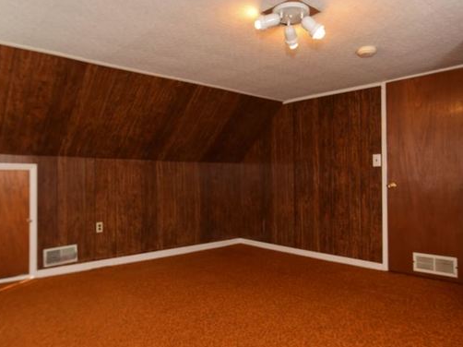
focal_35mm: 25
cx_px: 247
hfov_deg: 69.3
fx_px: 334
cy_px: 163
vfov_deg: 54.8
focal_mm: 10
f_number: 3.5
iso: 125
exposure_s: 1/30
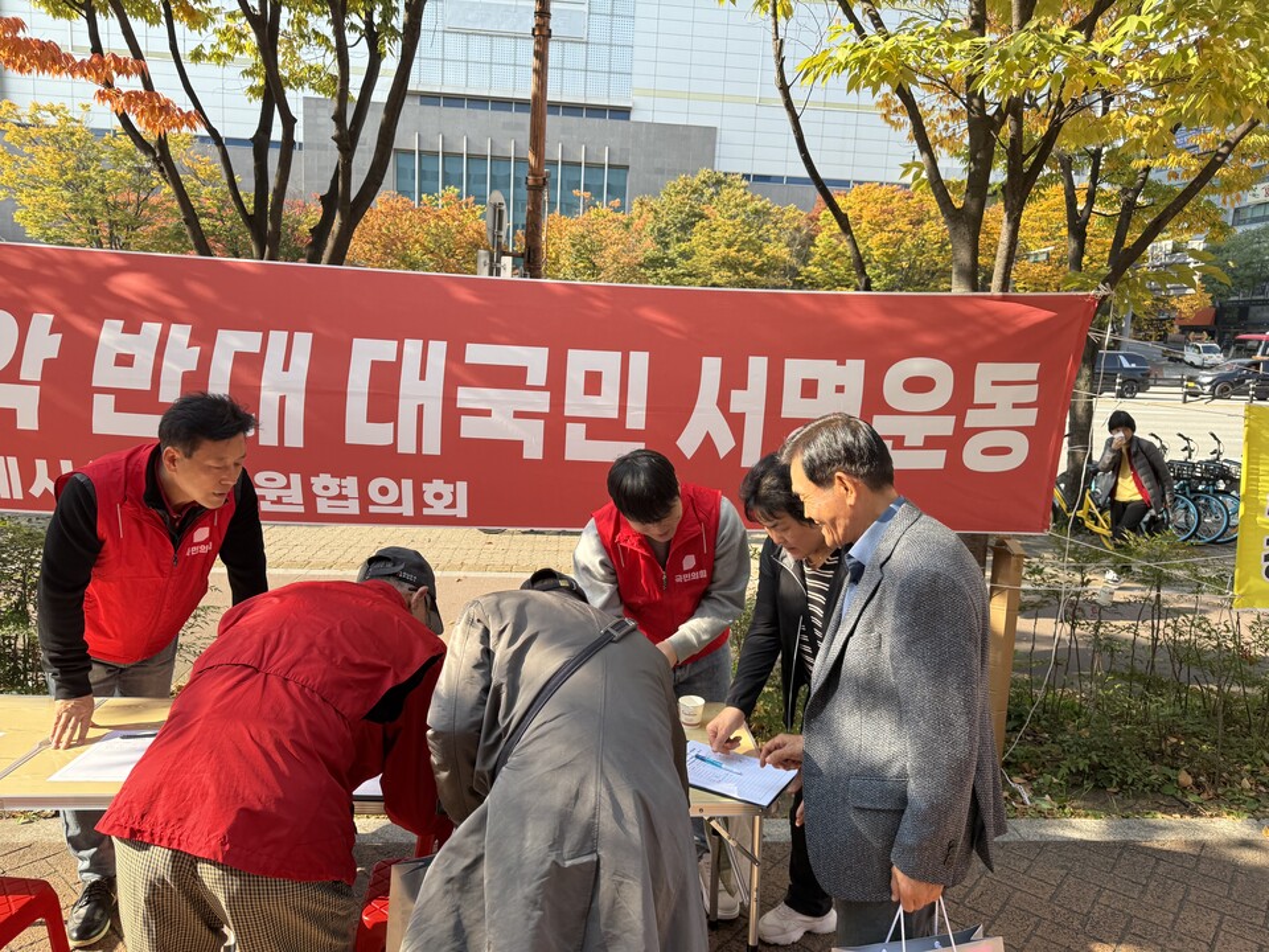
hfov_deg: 71.6
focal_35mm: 24
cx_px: 634
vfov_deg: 56.8
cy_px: 476
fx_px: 880
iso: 100
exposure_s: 1/1032
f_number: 1.78
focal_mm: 6.76
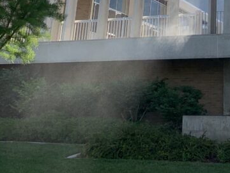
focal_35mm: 74
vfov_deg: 17.8
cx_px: 224
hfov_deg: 25.2
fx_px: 492
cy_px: -88
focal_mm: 4.25
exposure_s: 1/1880
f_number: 1.8
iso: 25
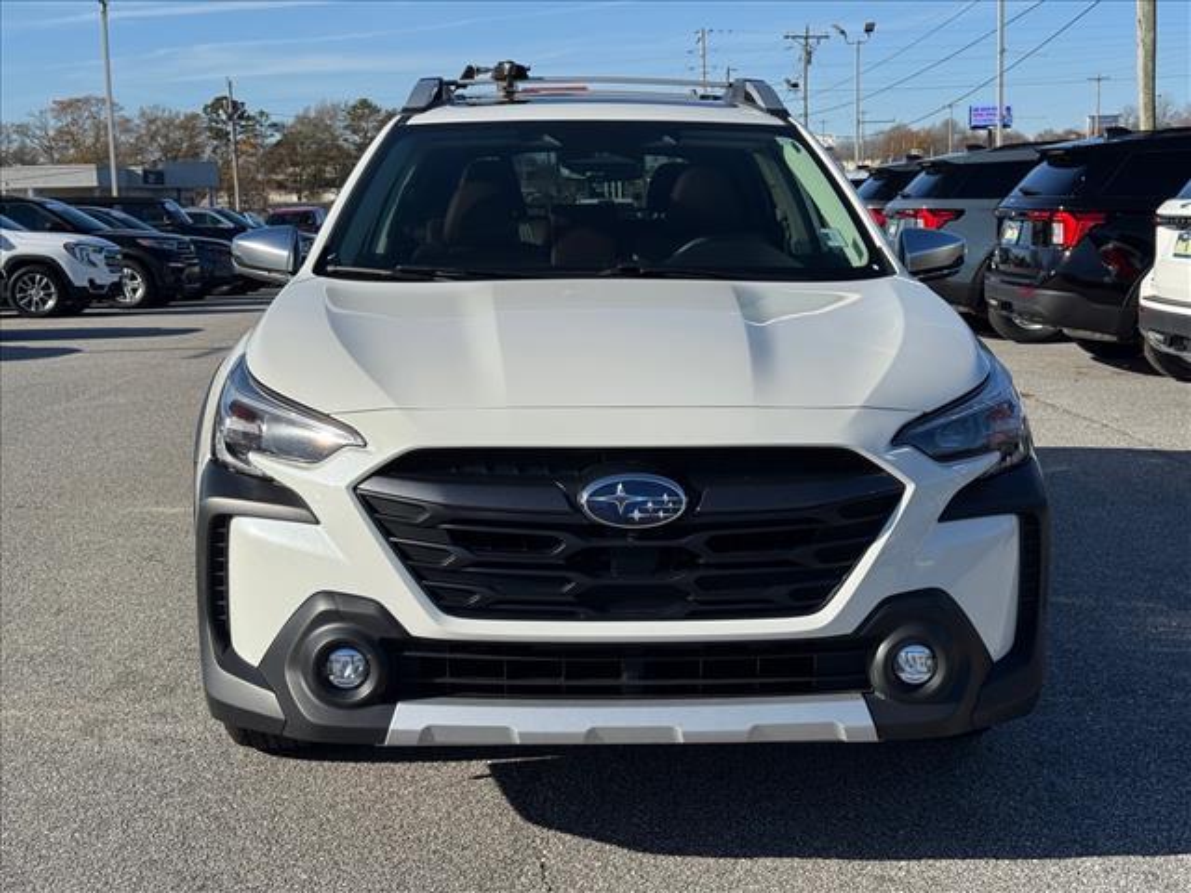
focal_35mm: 48
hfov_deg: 39.7
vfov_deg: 30.3
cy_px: 446
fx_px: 1651
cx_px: 596
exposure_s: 1/6410
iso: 64
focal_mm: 6.76
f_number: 1.78
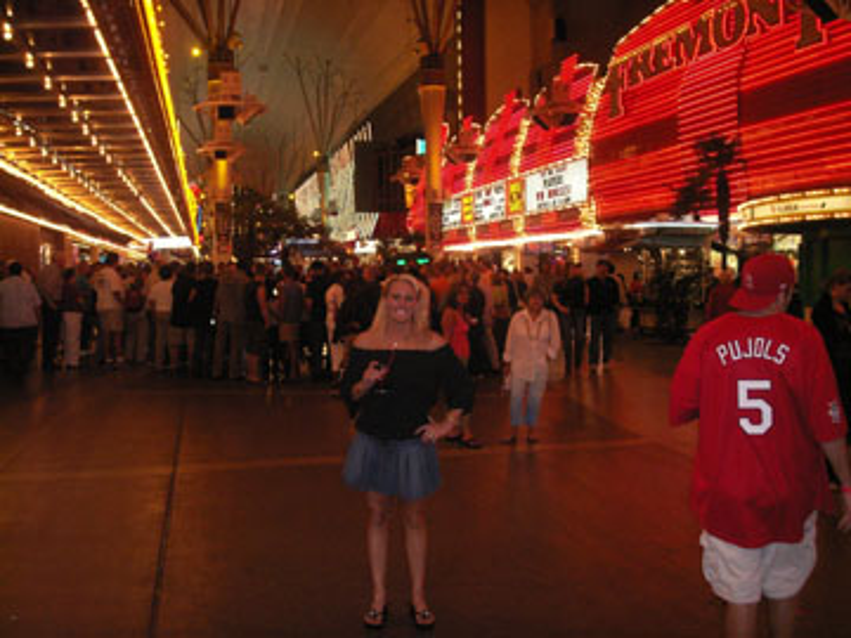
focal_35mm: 37
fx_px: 910
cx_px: 426
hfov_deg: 50.1
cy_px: 319
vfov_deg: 38.7
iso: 160
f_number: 3.5
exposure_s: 1/40
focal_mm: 7.7
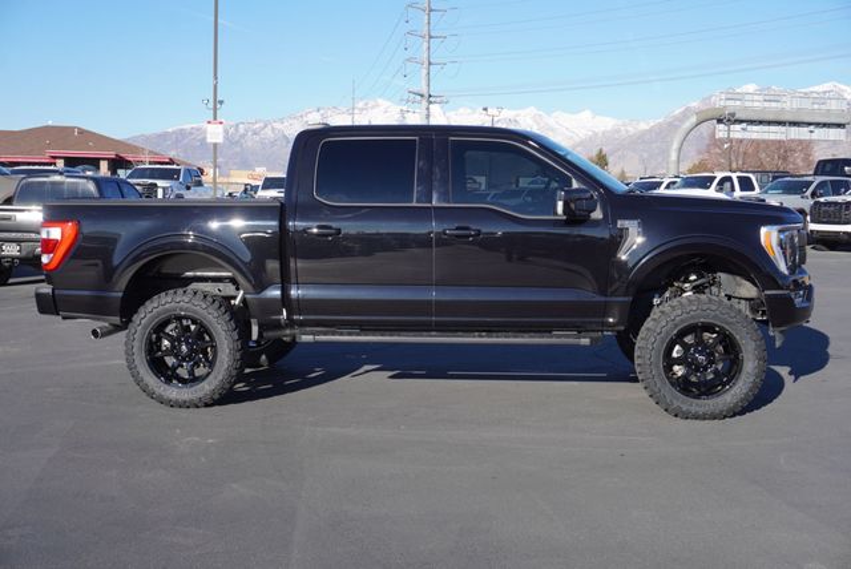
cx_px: 426
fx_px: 994
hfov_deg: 46.4
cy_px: 284
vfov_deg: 32.0
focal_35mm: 42
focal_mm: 28
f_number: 8
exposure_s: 1/160
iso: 100
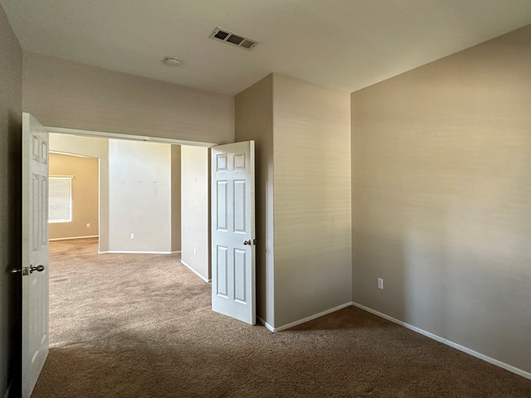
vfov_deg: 68.6
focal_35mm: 19
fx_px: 291
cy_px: 188
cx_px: 335
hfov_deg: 82.9
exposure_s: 1/60
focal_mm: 2.22
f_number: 2.2
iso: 320
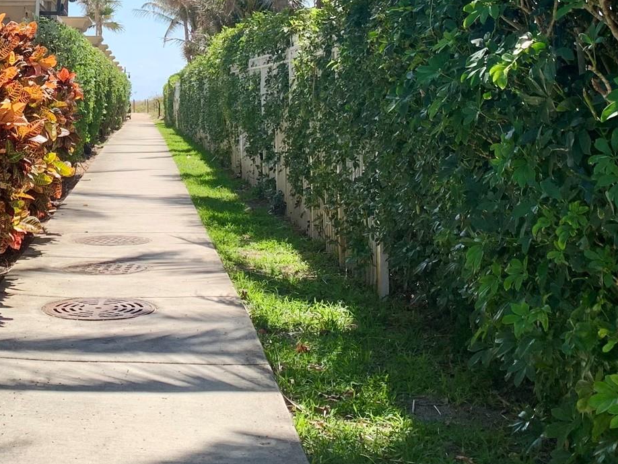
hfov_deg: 32.3
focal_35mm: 58
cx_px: 127
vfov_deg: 23.9
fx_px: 1036
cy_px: -28
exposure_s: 1/1176
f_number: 1.8
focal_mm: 4.25
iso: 25
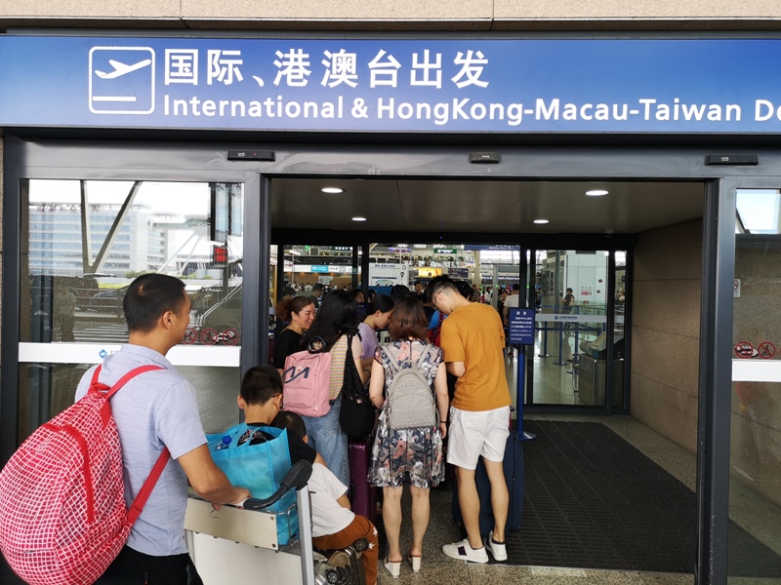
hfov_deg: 65.3
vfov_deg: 51.4
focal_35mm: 27
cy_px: 292
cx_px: 390
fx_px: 609
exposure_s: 1/100
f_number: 1.8
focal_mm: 3.95
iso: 50
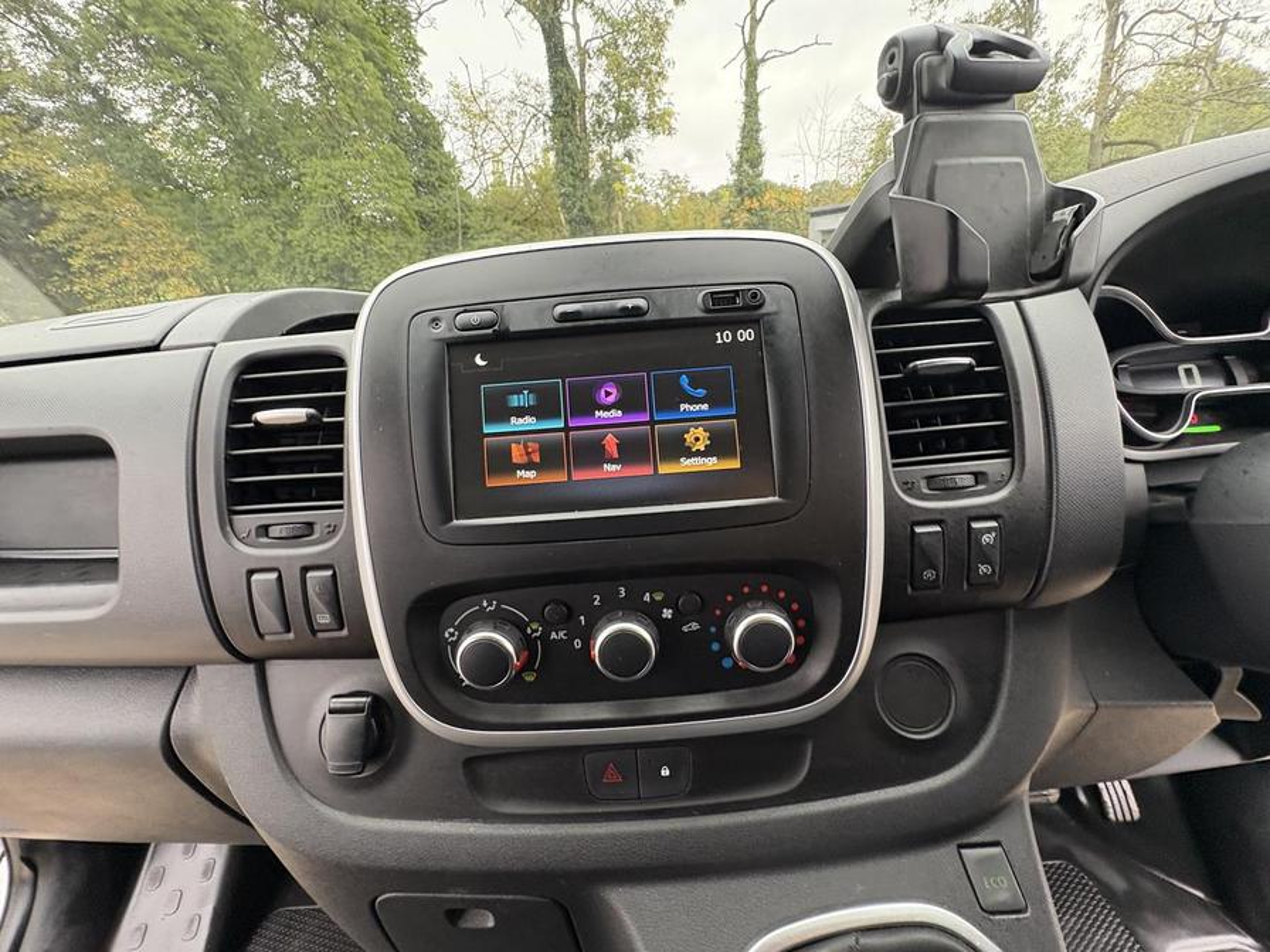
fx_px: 514
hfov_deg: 102.1
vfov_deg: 85.7
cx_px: 635
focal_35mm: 14
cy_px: 476
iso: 250
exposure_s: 1/60
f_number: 2.2
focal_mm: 2.22
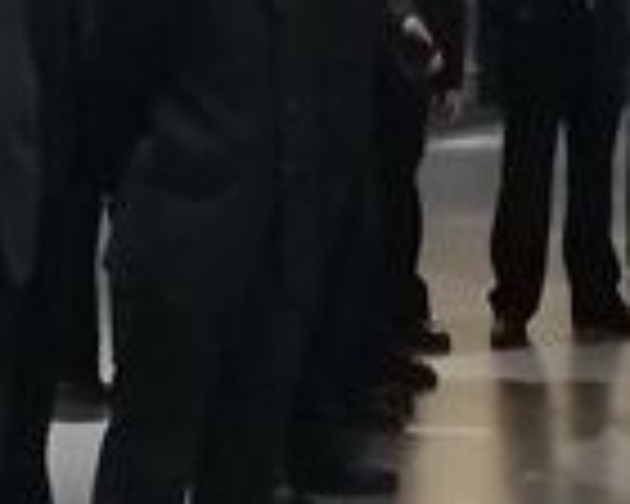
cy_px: -128
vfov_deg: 11.4
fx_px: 2461
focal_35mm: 132
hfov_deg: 14.4
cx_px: 626
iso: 320
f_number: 1.8
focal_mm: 3.88
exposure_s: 1/25
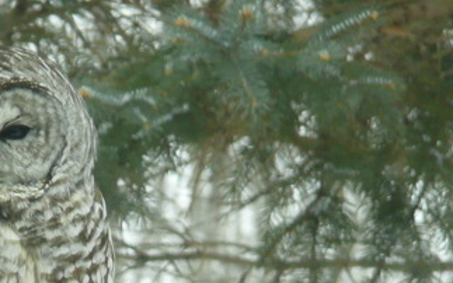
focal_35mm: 734
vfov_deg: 1.8
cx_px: -77
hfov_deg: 2.9
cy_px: 353
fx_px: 9063
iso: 200
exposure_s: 1/100
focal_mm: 46
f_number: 4.9
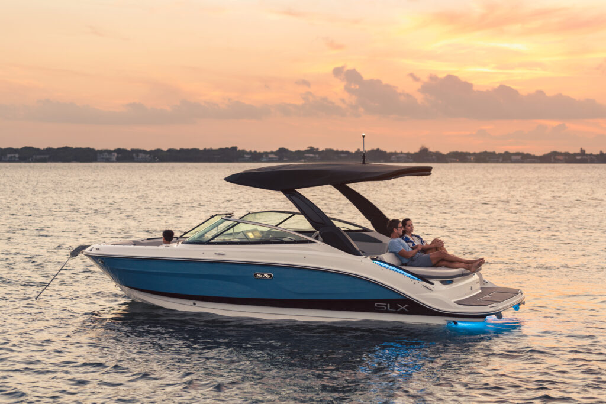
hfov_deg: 28.8
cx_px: 303
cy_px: 202
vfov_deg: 19.5
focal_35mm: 70
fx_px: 1178
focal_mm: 70
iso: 400
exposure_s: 1/125
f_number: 2.8
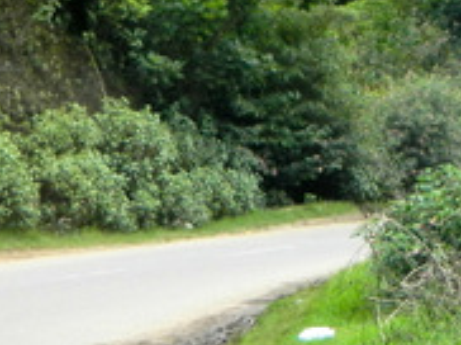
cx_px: 871
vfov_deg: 7.1
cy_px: -43
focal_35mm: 207
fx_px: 2753
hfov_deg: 9.1
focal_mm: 8.4
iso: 80
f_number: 3.6
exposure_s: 1/400
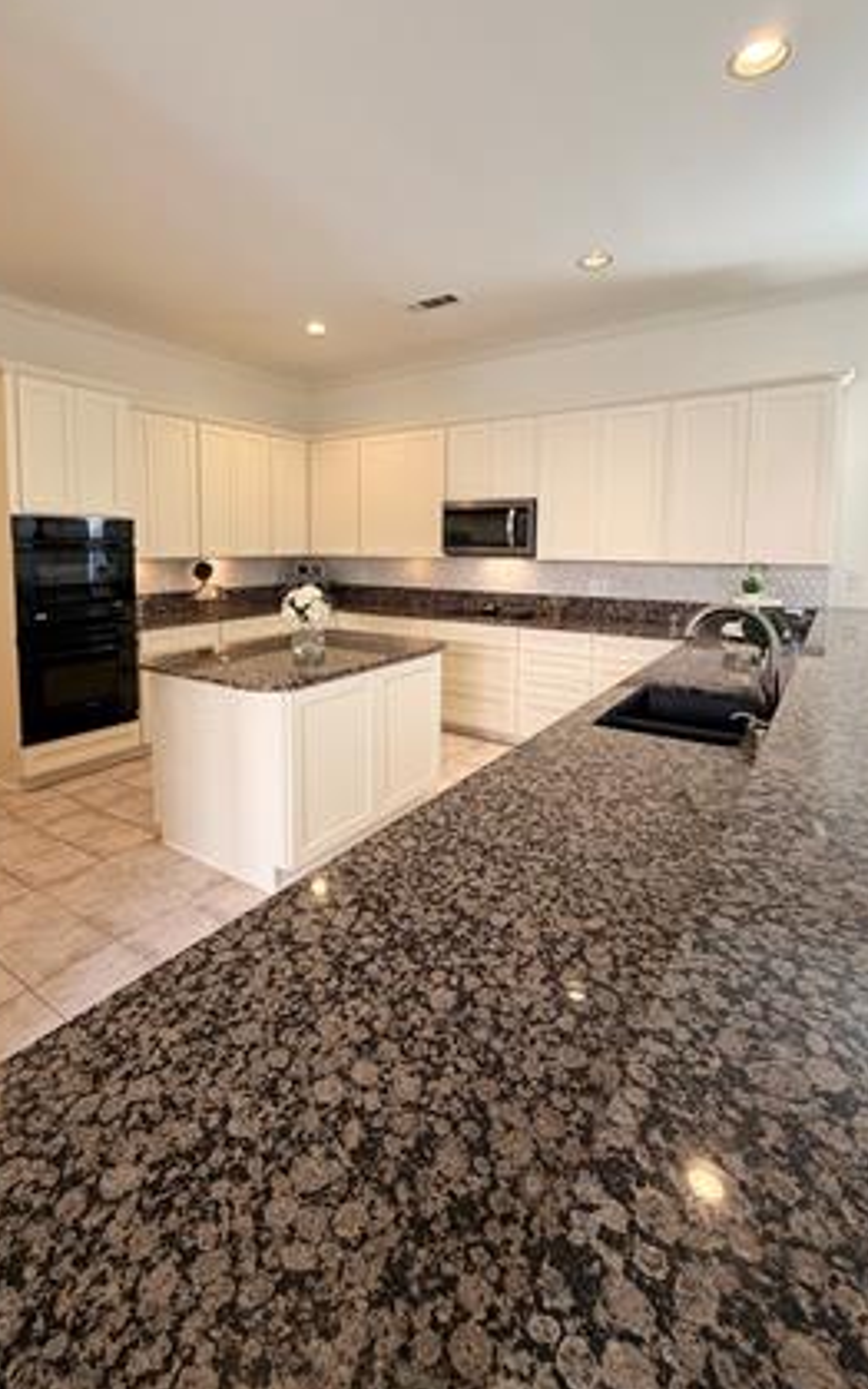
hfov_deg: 67.9
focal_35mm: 17
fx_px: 643
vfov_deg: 93.8
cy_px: 600
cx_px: 391
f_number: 2.2
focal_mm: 2.22
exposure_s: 1/120
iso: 250
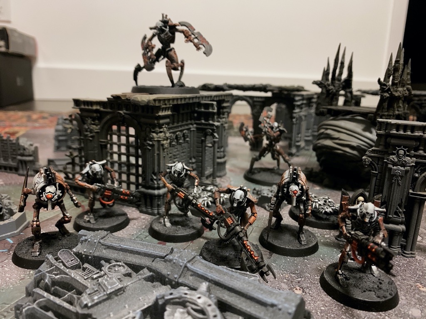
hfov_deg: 67.3
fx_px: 320
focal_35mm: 26
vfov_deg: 53.1
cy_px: 160
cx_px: 213
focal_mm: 4.25
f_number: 1.8
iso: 640
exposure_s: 1/15
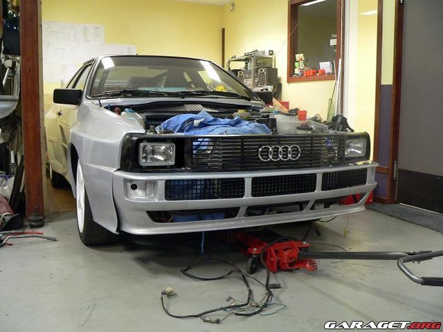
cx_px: 222
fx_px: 461
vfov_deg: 39.7
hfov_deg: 51.4
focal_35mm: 36
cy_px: 166
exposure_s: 1/10
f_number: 2.8
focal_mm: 6
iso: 200
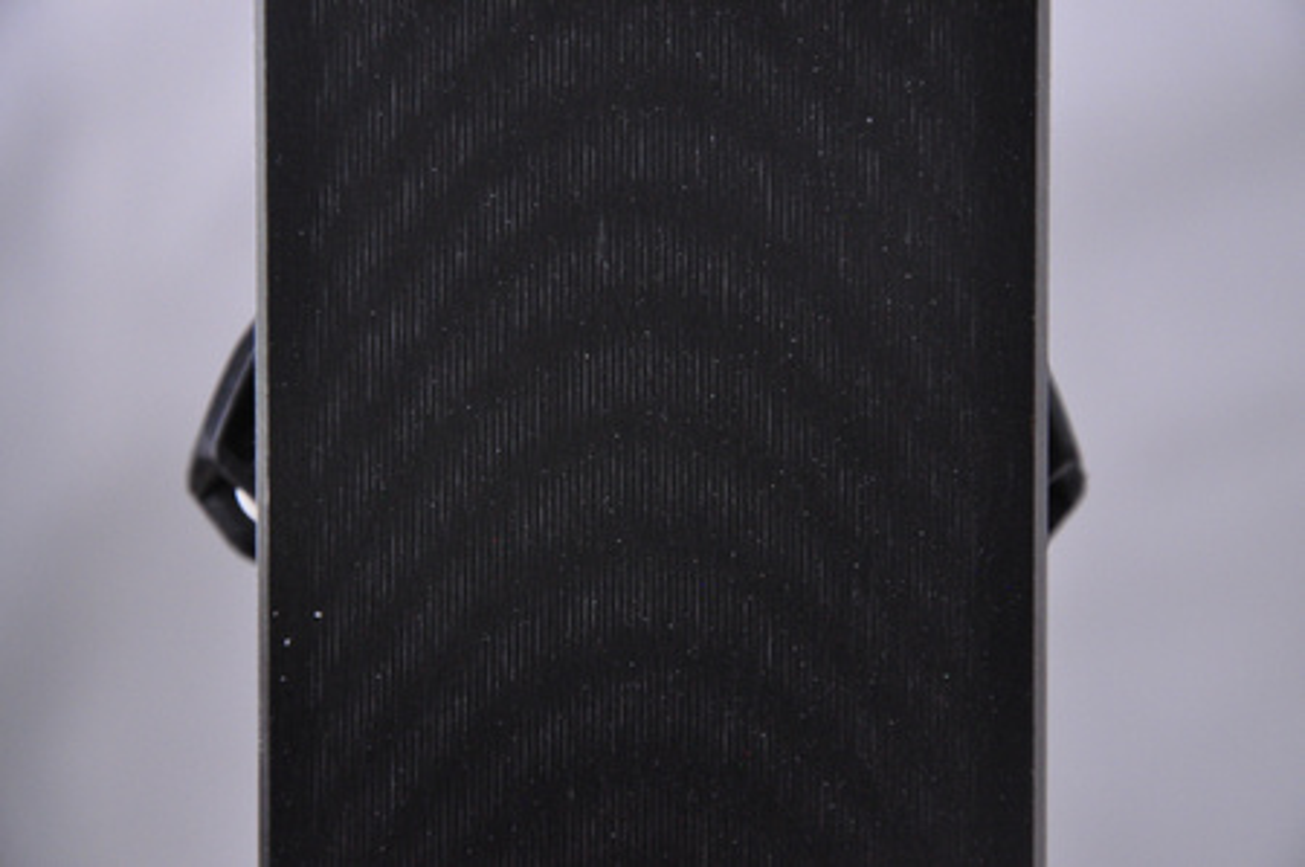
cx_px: 652
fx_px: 5703
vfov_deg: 8.7
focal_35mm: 158
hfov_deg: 13.1
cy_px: 434
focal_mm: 105
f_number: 8
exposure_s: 1/125
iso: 3200
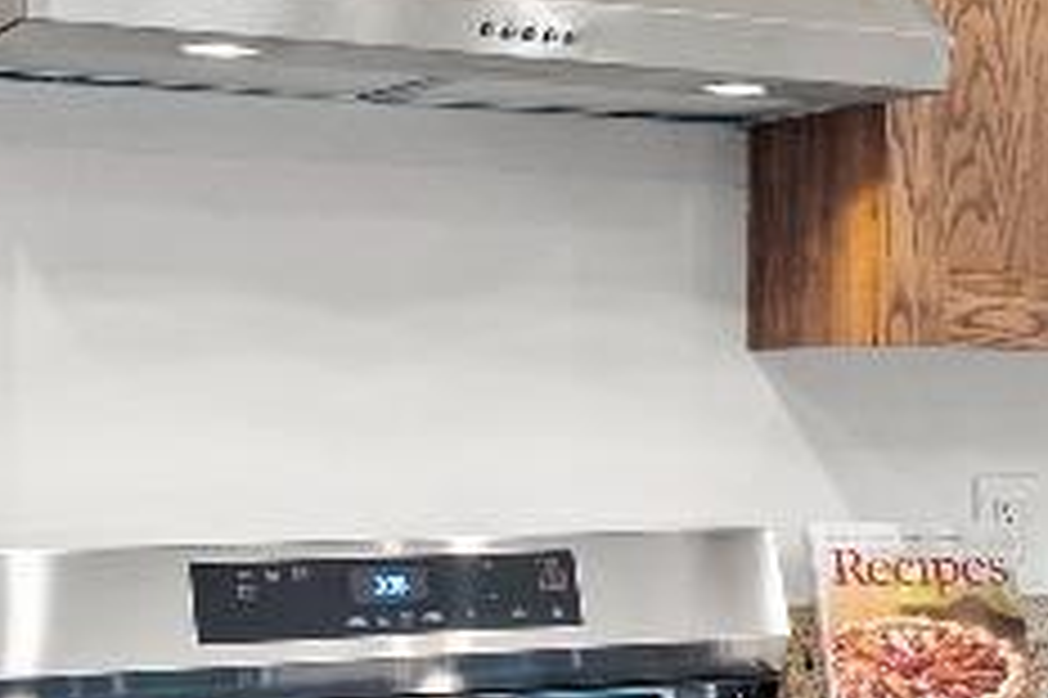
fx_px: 2996
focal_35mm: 103
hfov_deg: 17.2
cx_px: 1714
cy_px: 419
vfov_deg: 13.3
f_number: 4
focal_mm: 16
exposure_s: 1/15
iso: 400
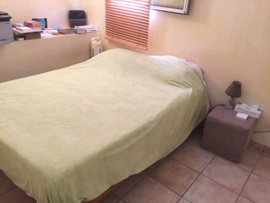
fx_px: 226
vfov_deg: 48.2
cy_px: 102
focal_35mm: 29
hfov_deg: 61.7
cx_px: 135
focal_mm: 4.15
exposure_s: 1/10
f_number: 2.2
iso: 100
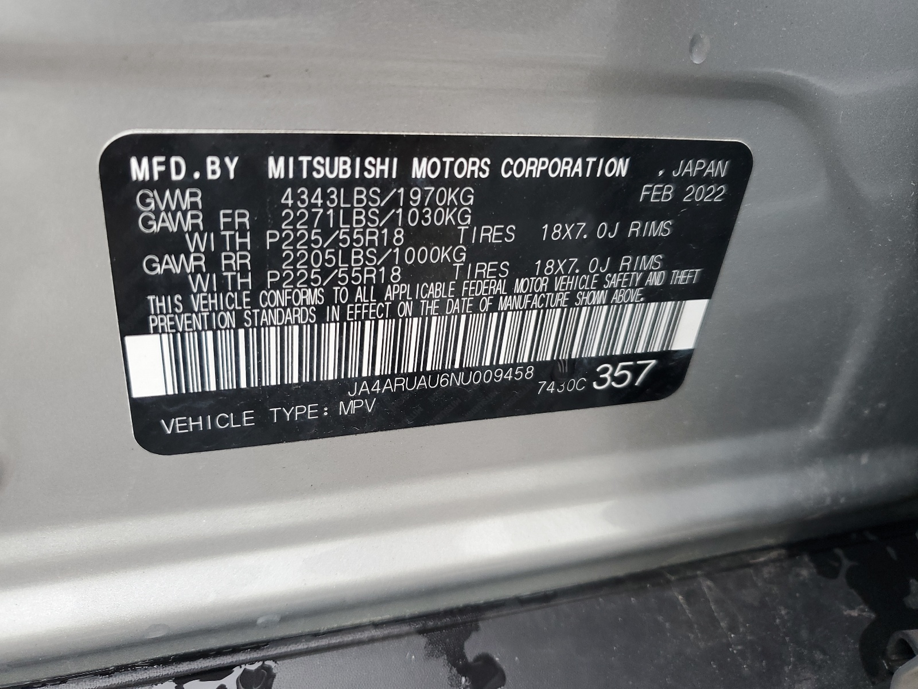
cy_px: 344
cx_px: 459
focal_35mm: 26
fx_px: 690
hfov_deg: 67.3
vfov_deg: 53.1
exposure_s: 1/120
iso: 75
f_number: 1.5
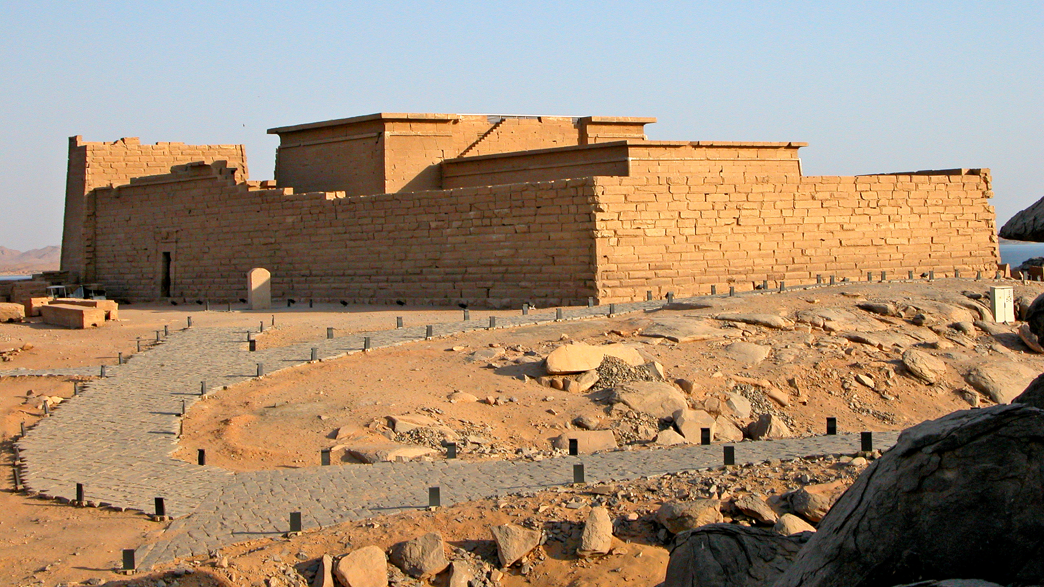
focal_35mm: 72
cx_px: 522
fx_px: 1993
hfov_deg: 29.4
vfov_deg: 16.7
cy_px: 203
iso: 100
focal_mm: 16.8
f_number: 6.5
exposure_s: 1/375
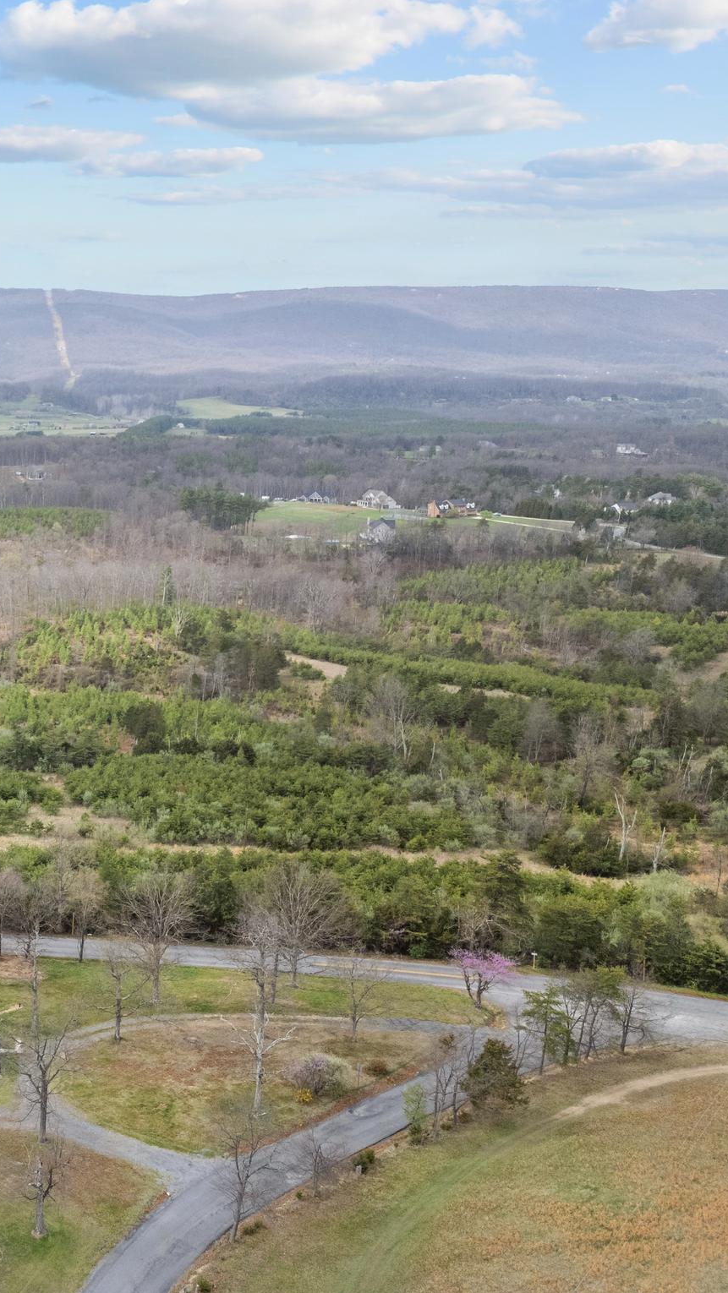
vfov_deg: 56.6
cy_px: 648
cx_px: -80
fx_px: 1201
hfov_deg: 30.1
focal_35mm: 35
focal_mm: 6.72
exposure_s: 1/2500
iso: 200
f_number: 1.7
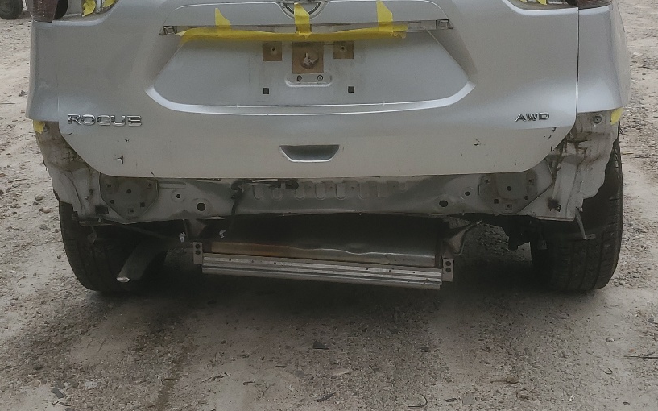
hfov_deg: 37.5
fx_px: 968
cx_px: 343
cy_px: 129
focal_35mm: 54
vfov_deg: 23.8
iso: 50
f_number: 1.5
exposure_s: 1/3333
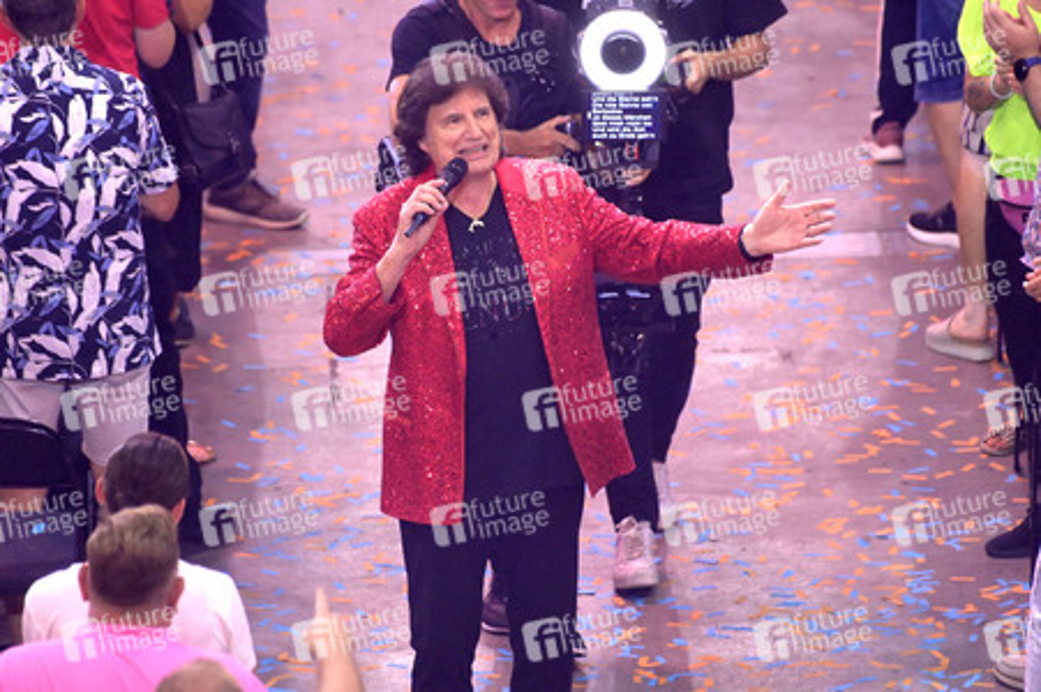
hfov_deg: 4.1
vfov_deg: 2.7
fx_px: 14447
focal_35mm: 500
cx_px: 520
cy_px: 346
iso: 16000
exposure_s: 1/400
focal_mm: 500
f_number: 5.6
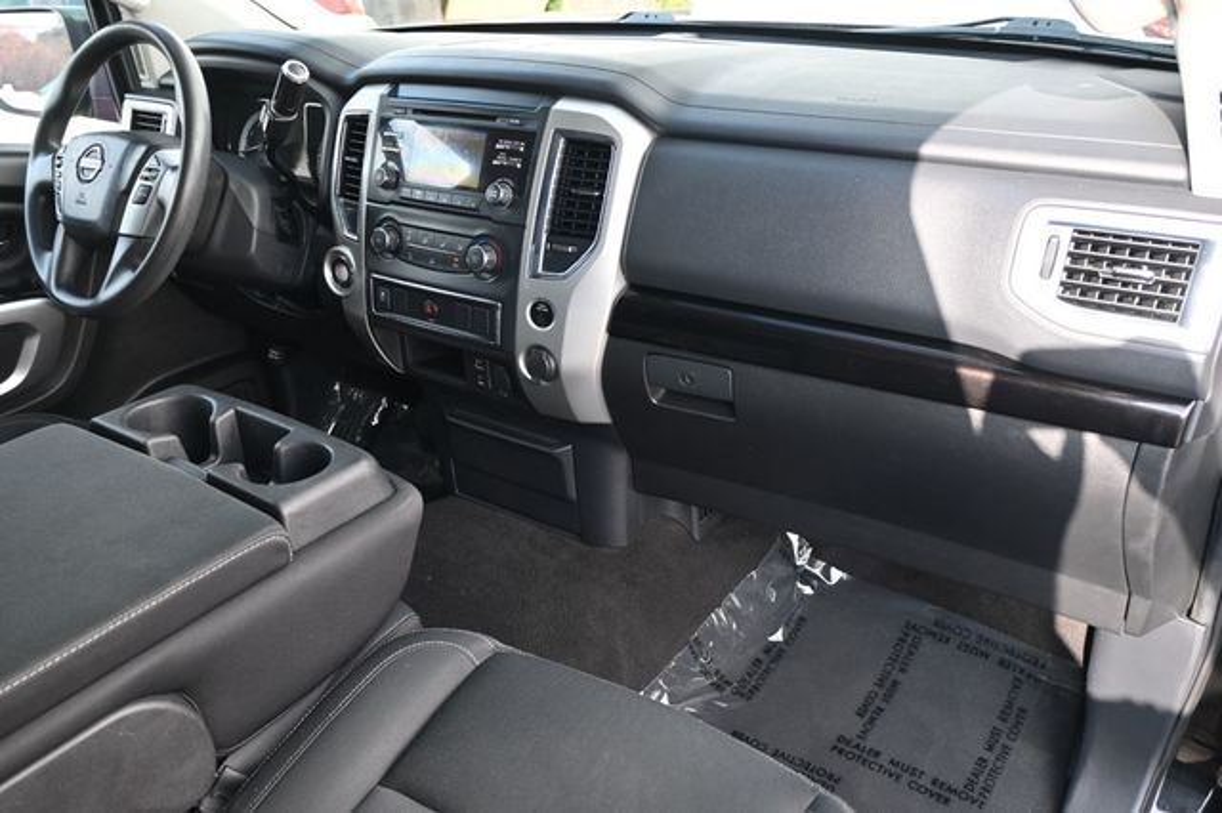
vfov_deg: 43.6
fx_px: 1018
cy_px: 406
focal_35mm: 30
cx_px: 611
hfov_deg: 62.0
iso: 400
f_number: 3.8
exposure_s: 1/160
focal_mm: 20
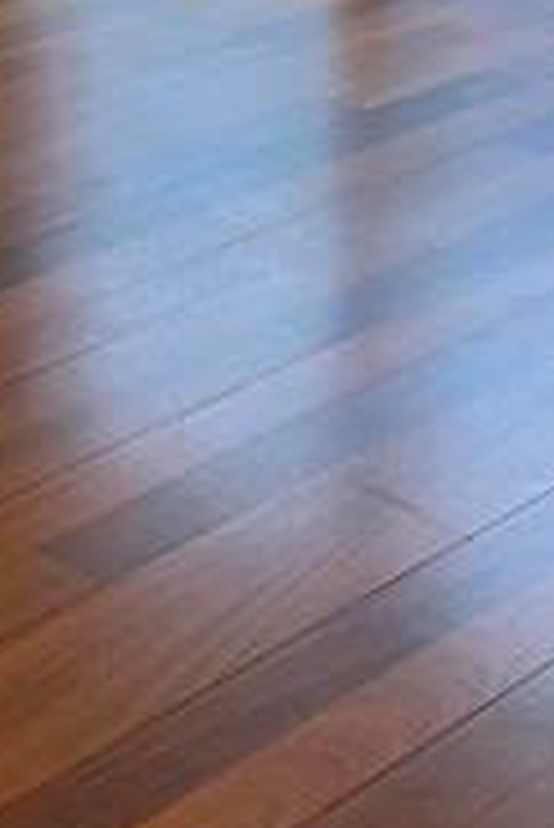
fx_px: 2603
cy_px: -688
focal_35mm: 113
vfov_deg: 15.4
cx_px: -536
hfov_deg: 11.1
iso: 100
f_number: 1.5
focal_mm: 5.7
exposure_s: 1/120
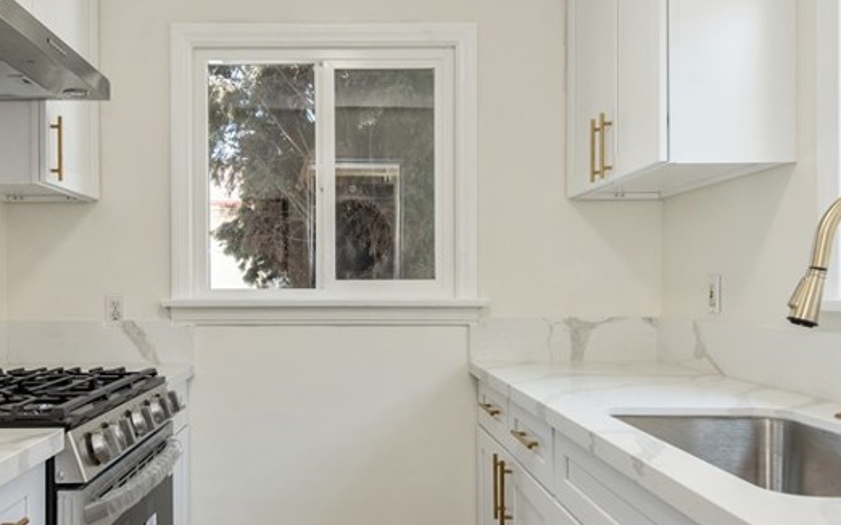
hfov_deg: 56.2
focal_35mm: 34
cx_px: 329
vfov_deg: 37.2
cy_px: 283
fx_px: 779
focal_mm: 17
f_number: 5.6
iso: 500
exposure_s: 1/125
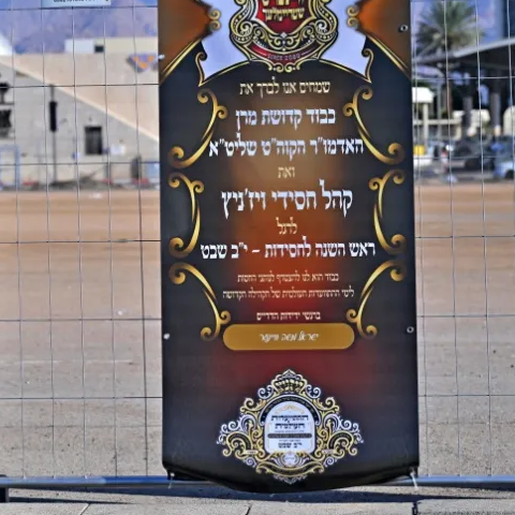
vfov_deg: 13.9
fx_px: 2104
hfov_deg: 13.9
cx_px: 209
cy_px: 163
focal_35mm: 125
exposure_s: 1/1250
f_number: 4
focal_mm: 69
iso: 32
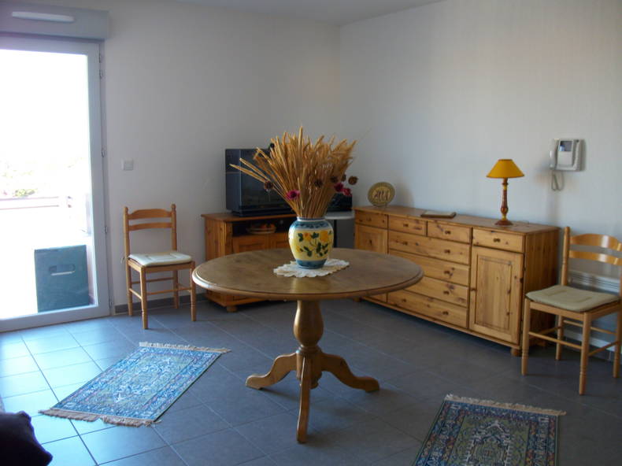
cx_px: 311
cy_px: 233
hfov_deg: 54.0
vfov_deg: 41.8
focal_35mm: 34
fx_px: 611
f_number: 2.9
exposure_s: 1/40
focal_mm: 5.7
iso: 110
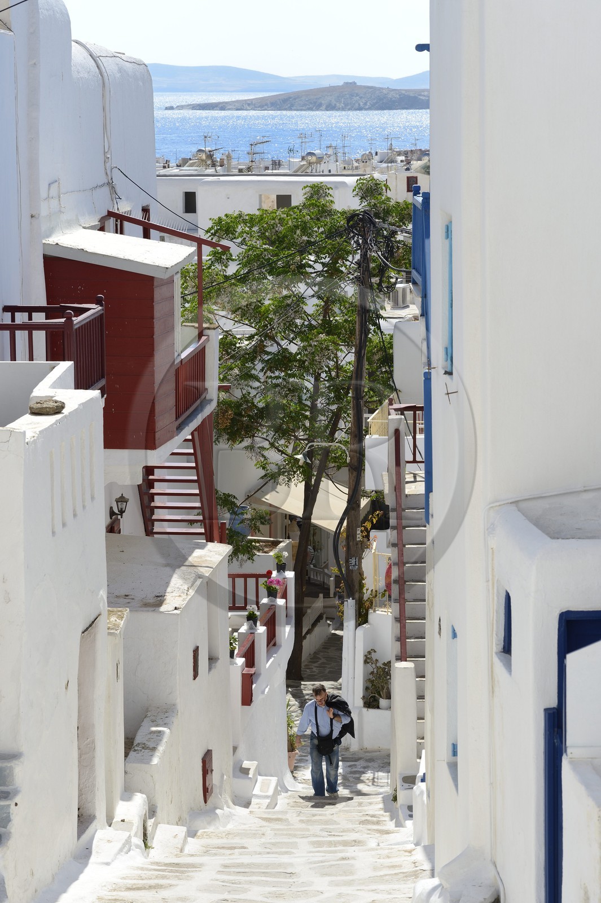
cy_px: 452
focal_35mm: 102
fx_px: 2557
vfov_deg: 20.0
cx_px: 300
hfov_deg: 13.4
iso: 200
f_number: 10
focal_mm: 102
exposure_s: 1/400
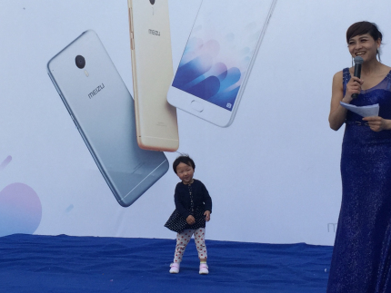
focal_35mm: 69
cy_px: 51
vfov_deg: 21.0
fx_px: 780
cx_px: 134
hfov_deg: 28.0
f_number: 2.2
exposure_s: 1/775
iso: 32
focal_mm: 4.15
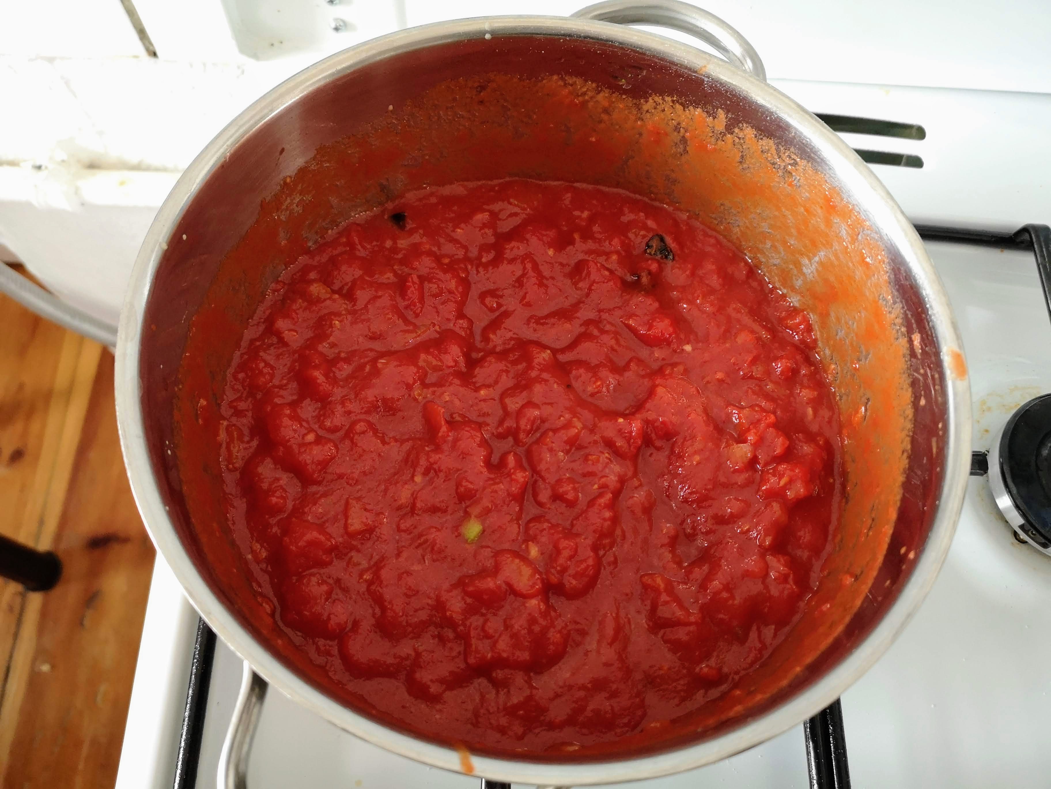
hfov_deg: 65.3
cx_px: 526
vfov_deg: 51.4
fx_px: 820
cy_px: 394
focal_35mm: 27
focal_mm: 5.58
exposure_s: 1/100
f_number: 1.8
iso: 400
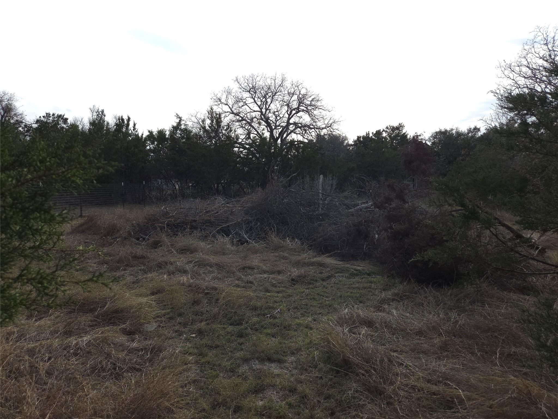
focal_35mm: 23
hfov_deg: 73.9
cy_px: 210
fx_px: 371
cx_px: 279
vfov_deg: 58.9
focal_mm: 5.4
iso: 50
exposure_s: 1/1244
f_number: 1.8
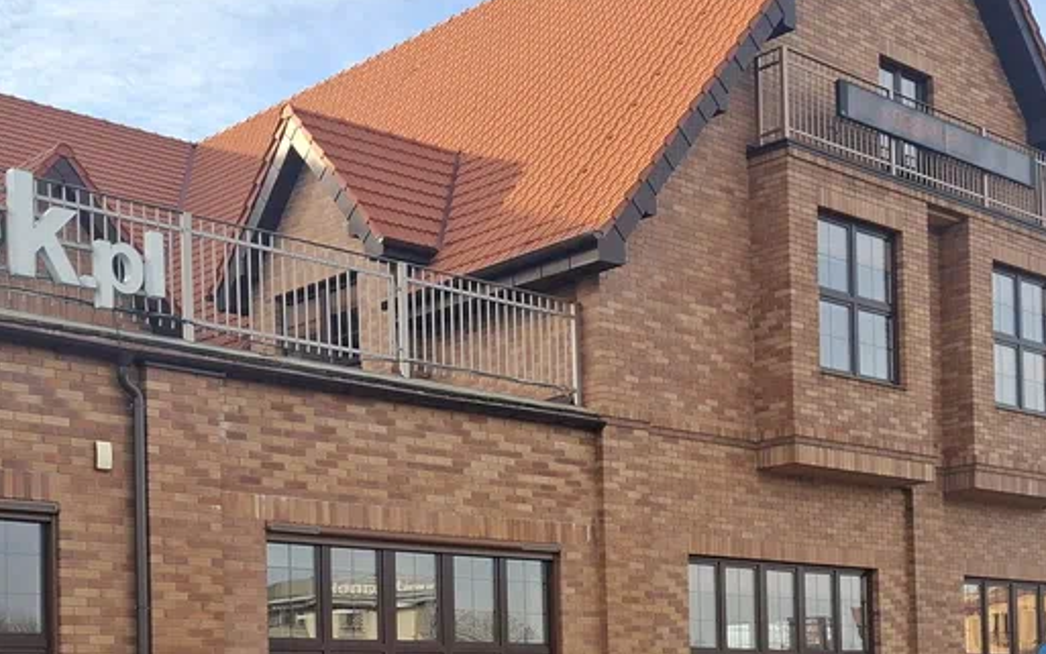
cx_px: 583
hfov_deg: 35.6
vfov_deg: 21.8
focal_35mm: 57
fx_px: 1625
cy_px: 676
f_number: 1.8
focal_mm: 5.54
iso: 50
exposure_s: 1/730
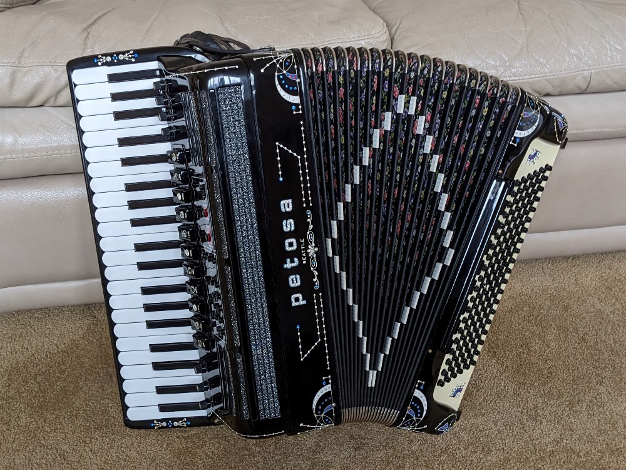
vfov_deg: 51.4
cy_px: 235
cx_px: 313
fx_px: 489
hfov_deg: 65.3
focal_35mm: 27
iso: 73
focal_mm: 4.38
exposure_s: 1/23.8
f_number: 1.73
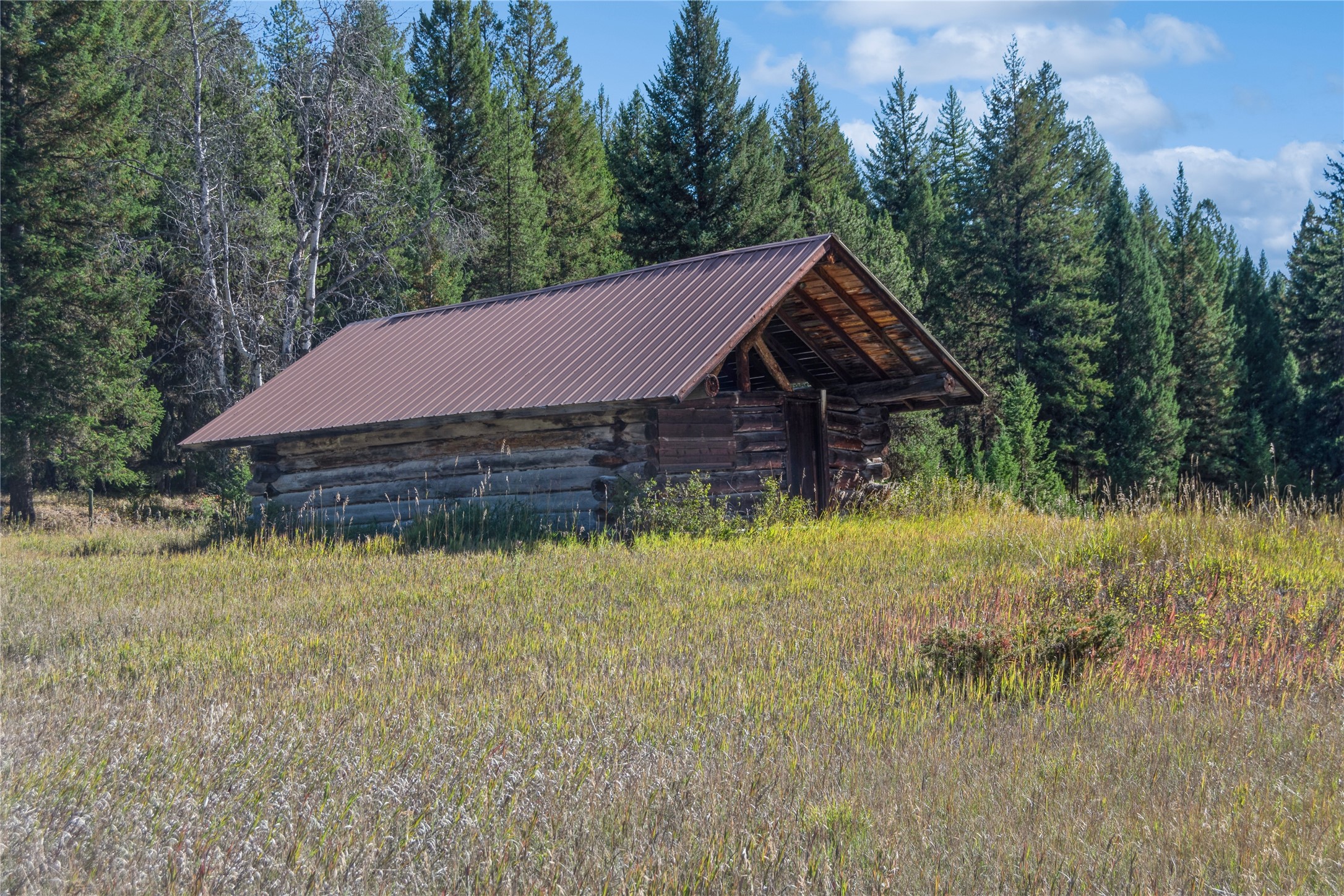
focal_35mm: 57
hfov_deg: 35.1
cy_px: 448
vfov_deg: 23.8
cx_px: 672
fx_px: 2128
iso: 100
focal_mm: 38
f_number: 6.3
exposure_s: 1/250
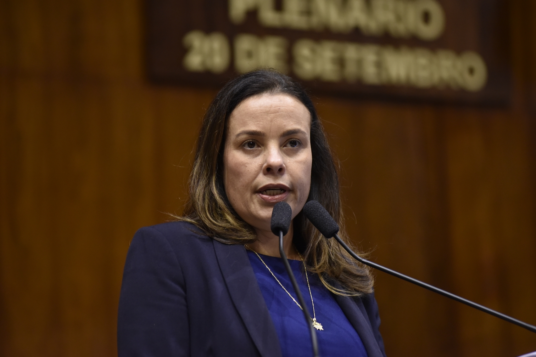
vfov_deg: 8.9
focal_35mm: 155
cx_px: 268
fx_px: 2308
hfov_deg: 13.2
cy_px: 178
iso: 2500
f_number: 4
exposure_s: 1/160
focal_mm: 155
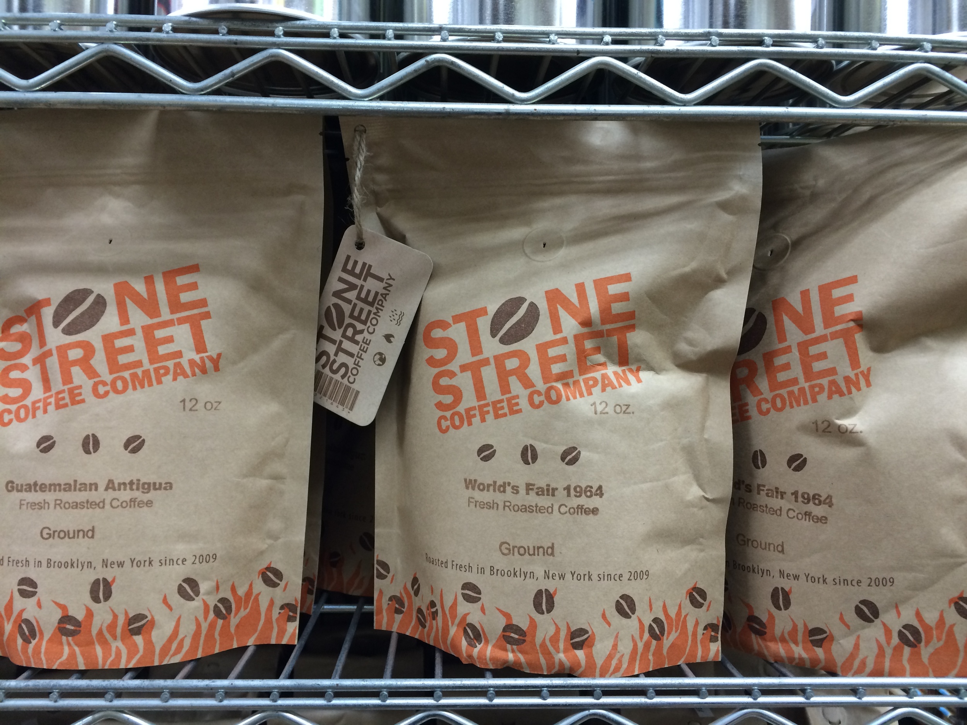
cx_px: 484
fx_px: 810
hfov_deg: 61.7
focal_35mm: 29
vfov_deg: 48.2
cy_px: 362
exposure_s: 1/30
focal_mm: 4.15
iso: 125
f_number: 2.2
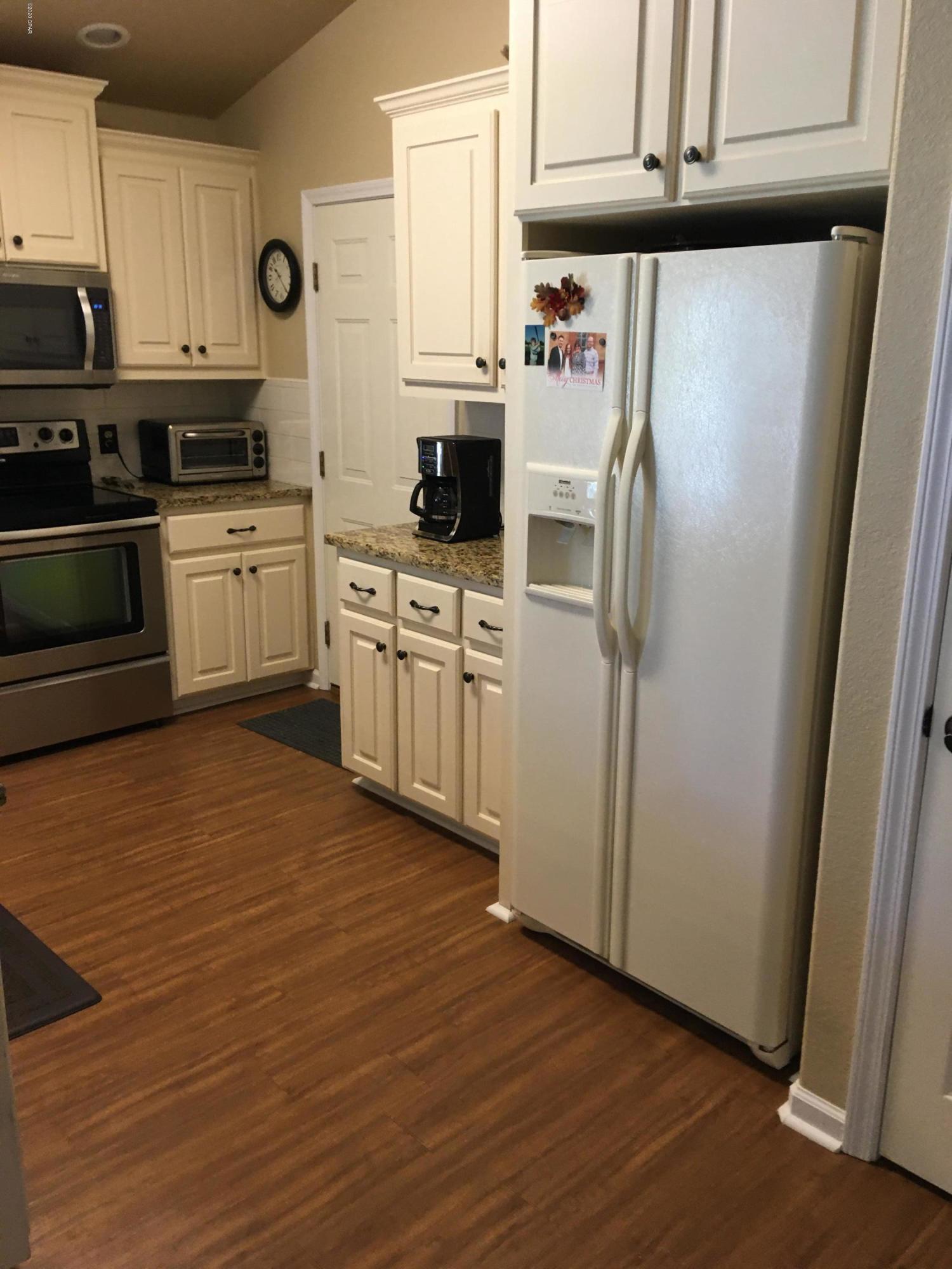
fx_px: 1063
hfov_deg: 48.2
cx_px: 476
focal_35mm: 29
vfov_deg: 61.7
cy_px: 634
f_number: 2.2
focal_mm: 4.15
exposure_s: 1/15
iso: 50
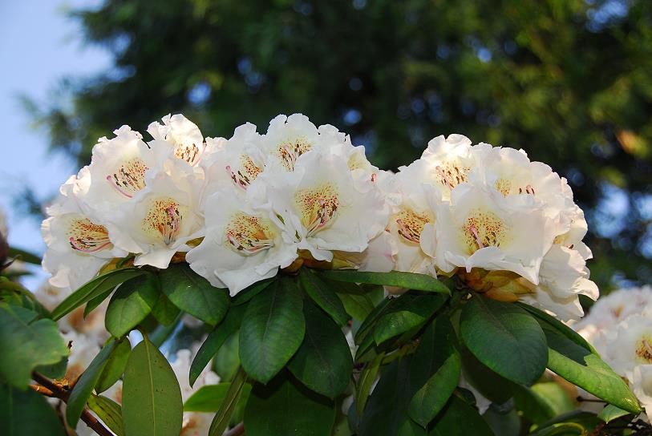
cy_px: 218
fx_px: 1251
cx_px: 326
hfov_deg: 29.2
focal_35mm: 69
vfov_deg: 19.8
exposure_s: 1/160
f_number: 4.5
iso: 100
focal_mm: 46
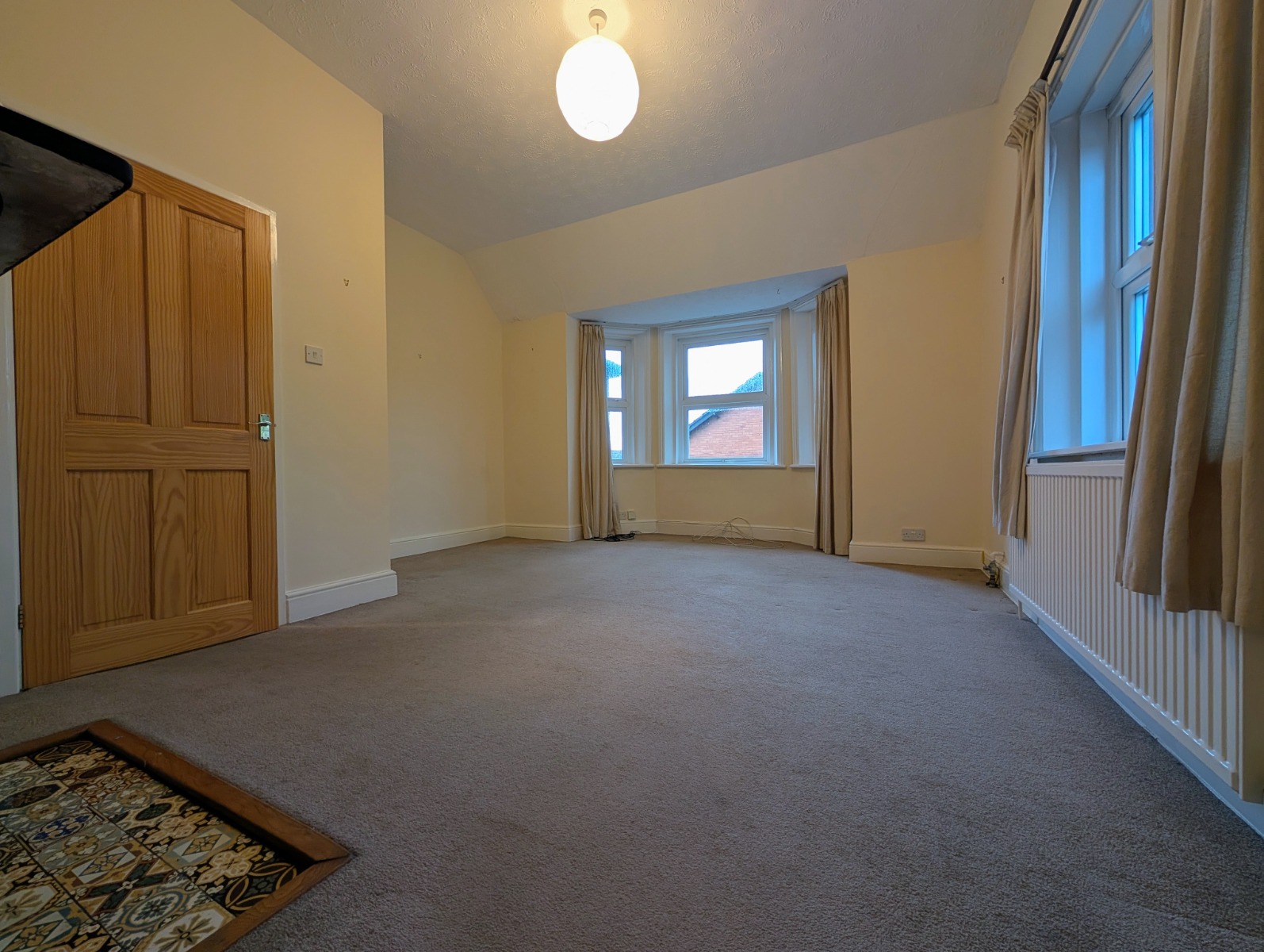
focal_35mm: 12
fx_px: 439
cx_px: 632
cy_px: 476
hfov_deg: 110.5
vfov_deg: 94.6
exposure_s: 1/23.8
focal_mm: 2.02
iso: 78
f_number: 1.7
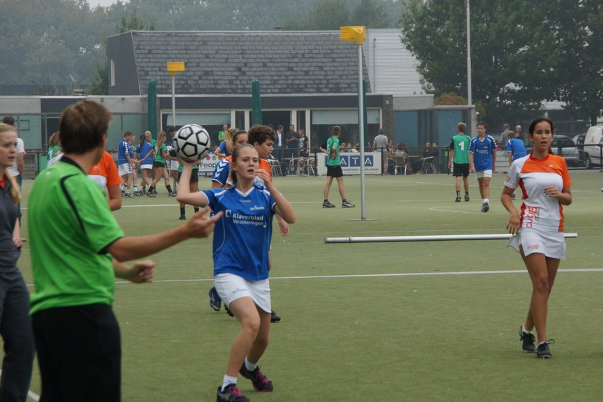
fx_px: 2982
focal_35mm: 178
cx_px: 350
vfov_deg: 7.7
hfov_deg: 11.5
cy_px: 185
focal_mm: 100
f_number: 6.3
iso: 320
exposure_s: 1/640
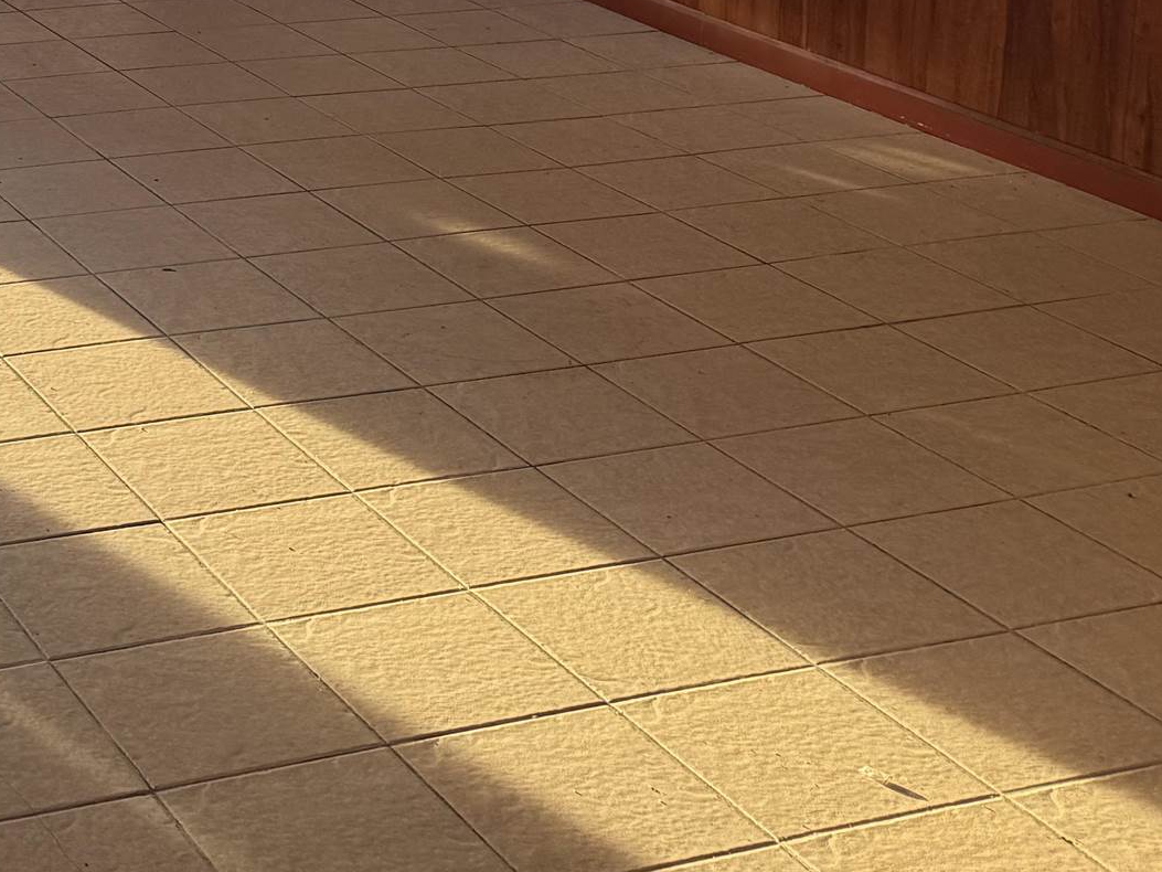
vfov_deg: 18.8
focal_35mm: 70
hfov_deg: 25.4
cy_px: -382
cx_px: -170
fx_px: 2350
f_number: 1.78
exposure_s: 1/138
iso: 80
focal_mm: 6.76
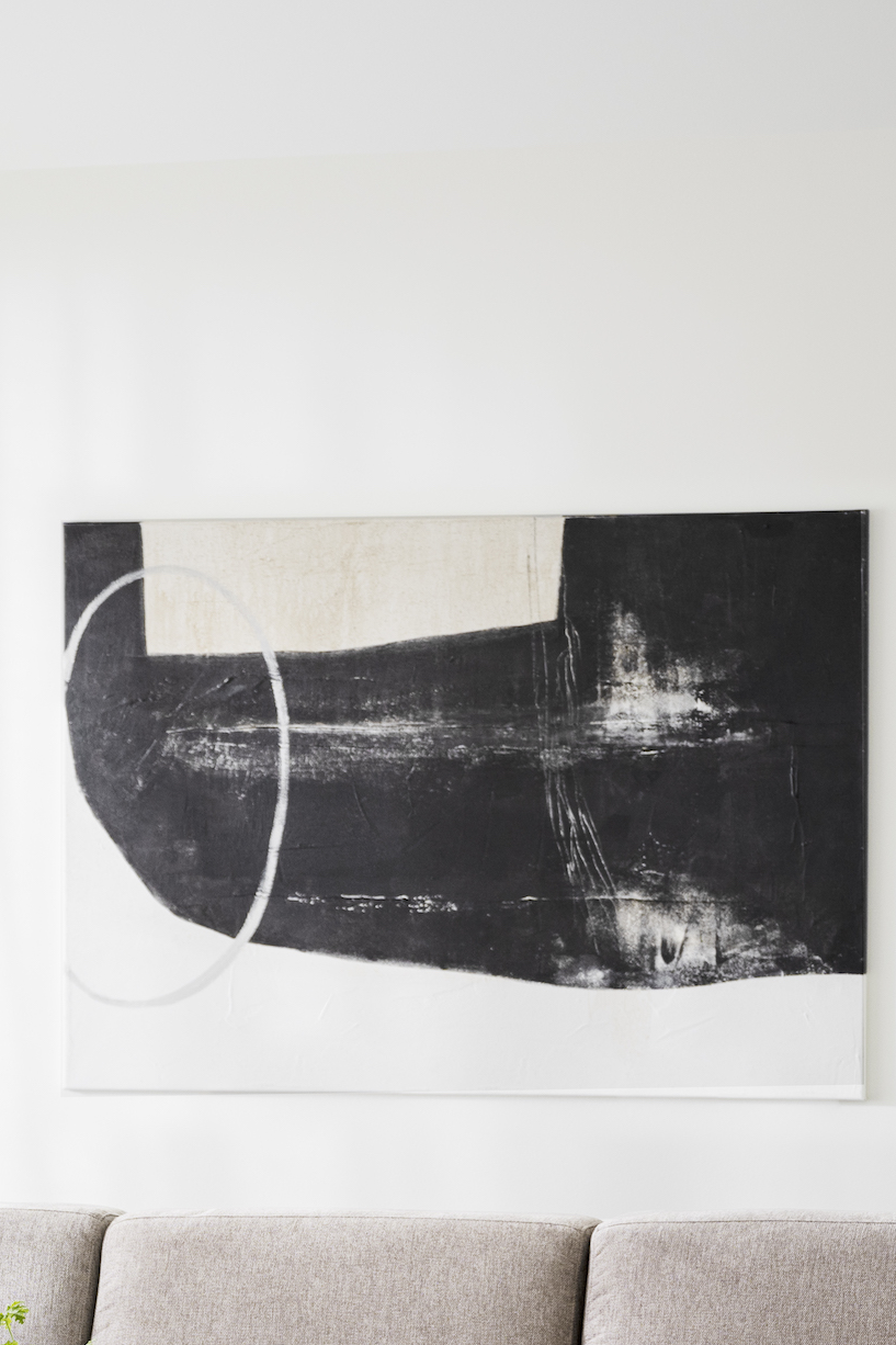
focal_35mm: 115
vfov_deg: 17.7
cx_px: 356
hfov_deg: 11.9
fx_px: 4294
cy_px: 908
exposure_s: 1/5
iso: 100
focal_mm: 47
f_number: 4.5
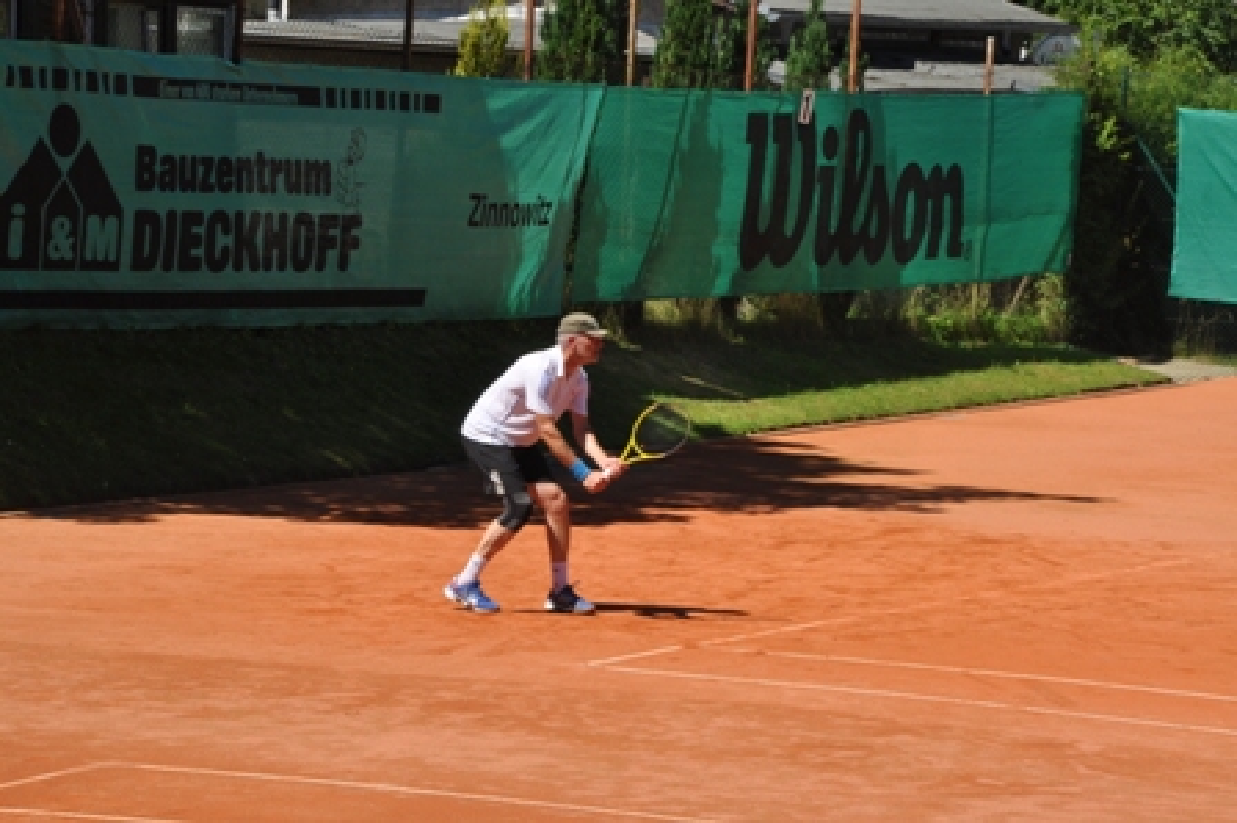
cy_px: 412
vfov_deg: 8.7
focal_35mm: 158
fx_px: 5408
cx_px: 618
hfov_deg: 13.0
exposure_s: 1/200
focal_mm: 105
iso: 200
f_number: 14
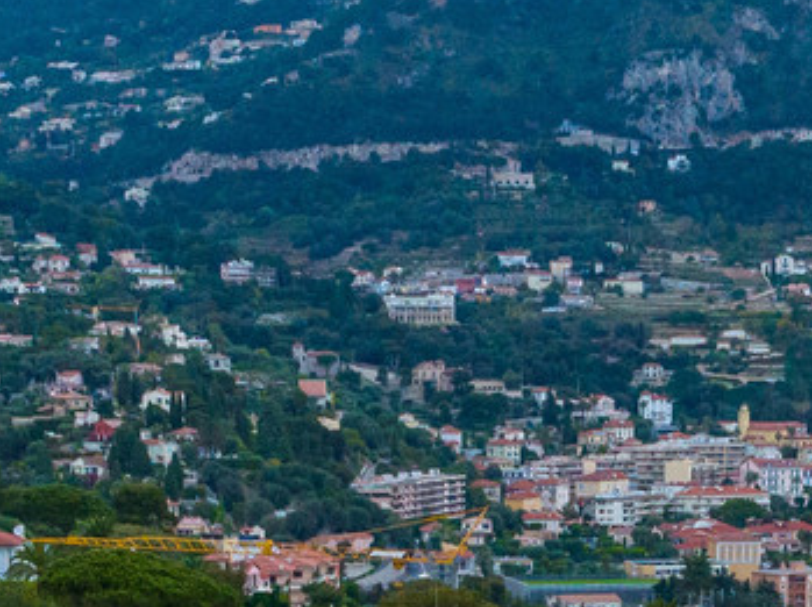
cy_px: 1058
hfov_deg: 17.7
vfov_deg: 12.4
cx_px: 679
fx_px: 2578
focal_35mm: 110
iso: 200
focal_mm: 12.3
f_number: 5.6
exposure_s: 1/200
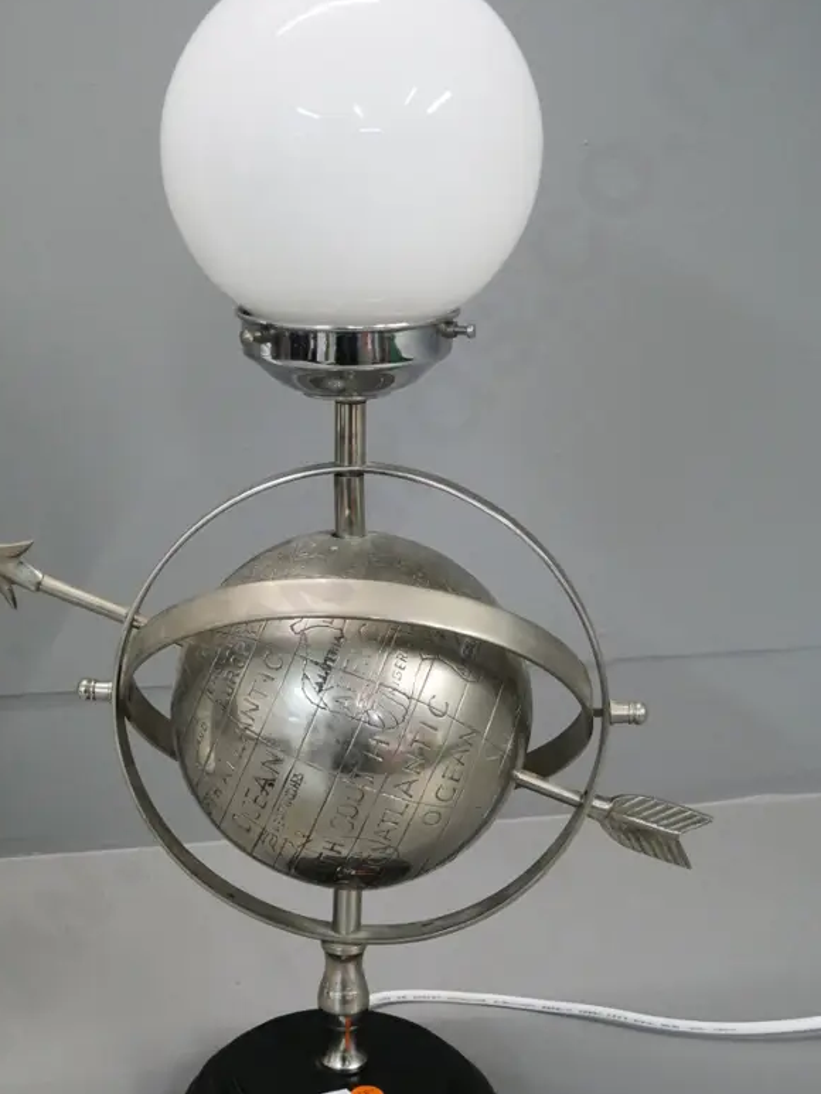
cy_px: 569
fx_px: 1676
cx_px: 323
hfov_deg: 27.5
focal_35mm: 53
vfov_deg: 36.2
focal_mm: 20
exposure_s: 1/125
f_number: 5
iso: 3200
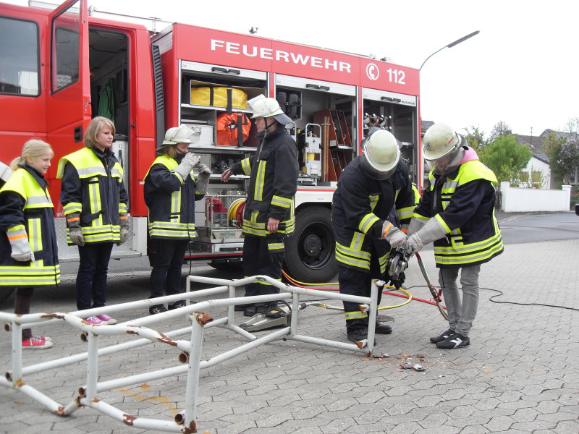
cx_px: 290
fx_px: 569
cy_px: 217
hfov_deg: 54.0
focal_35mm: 34
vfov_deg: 41.8
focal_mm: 6.3
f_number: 2.8
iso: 80
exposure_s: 1/250
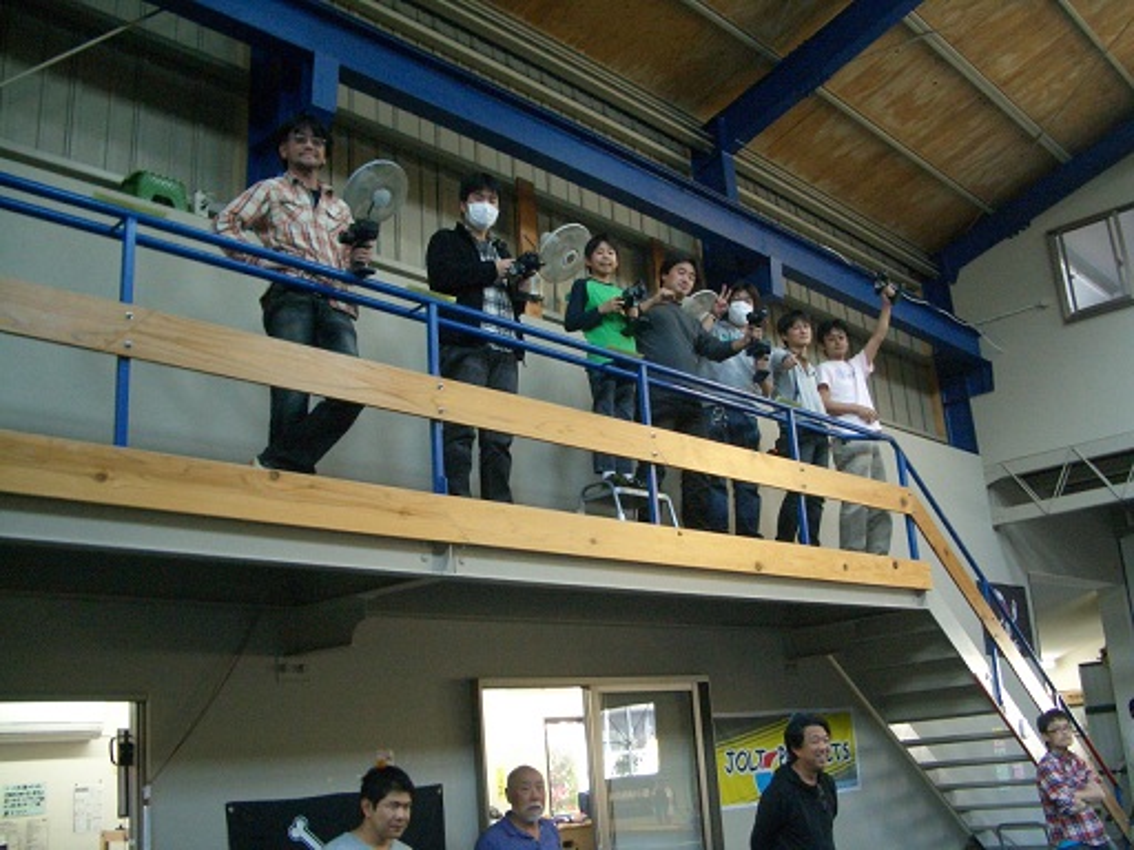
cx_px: 567
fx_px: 1147
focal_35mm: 35
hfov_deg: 52.6
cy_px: 425
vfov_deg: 40.7
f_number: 2.6
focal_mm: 5.8
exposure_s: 1/40
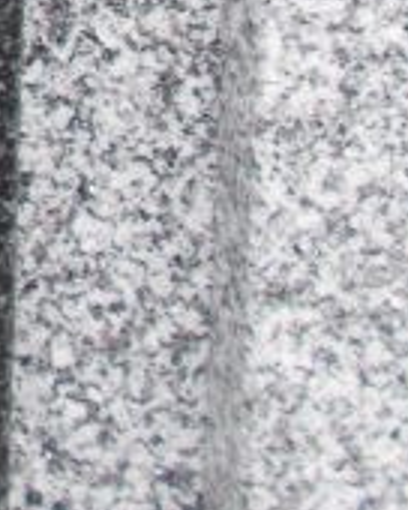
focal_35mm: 153
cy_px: -477
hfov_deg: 9.1
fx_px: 2309
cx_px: -555
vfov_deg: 11.5
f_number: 3.2
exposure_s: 1/320
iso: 80
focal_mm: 4.6
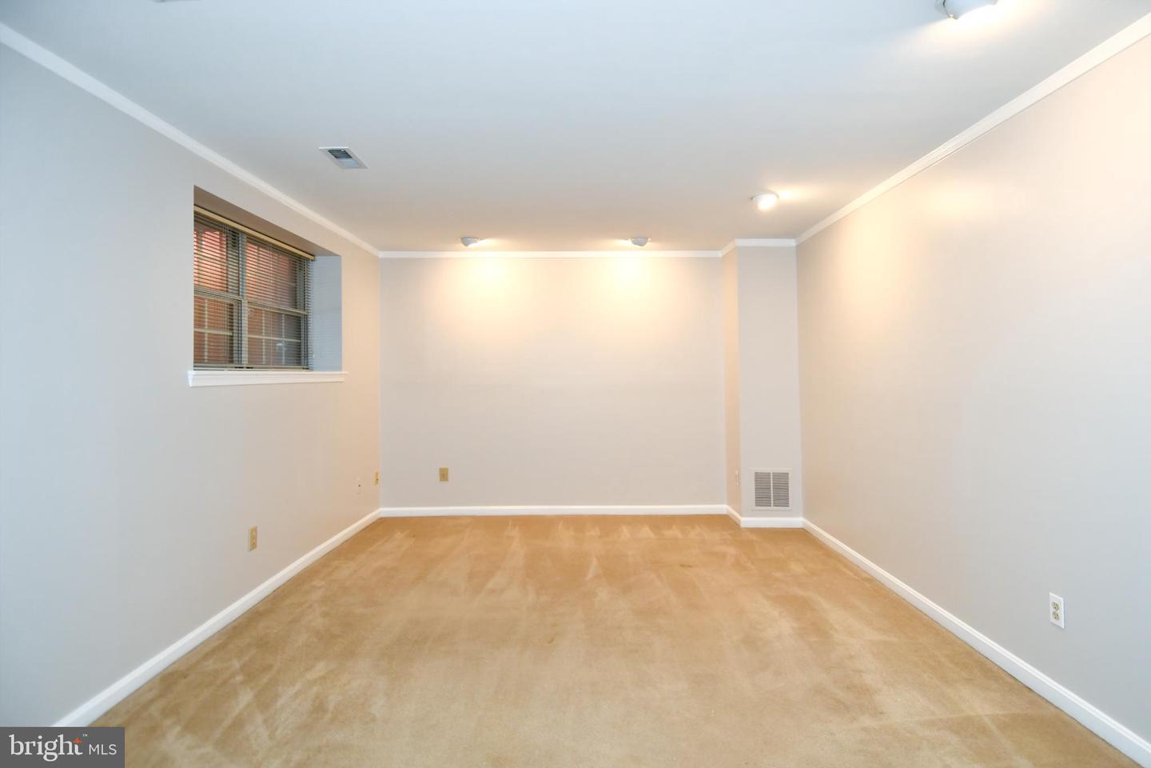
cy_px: 384
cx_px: 576
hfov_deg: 90.0
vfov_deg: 67.4
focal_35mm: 18
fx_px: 575
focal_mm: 12
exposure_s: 1/60
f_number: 4
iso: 500
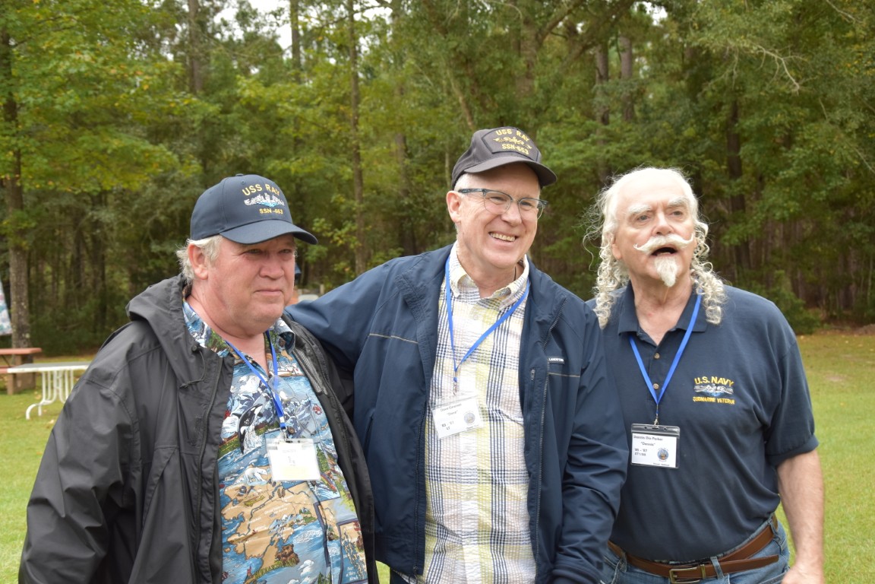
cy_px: 292
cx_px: 438
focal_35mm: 51
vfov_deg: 26.5
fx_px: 1239
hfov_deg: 38.9
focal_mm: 34
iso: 400
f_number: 6.3
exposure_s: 1/160
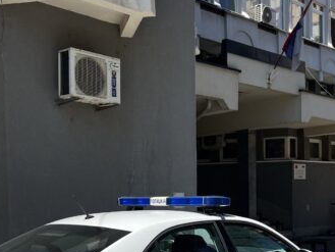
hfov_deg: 34.9
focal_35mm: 55
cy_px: 213
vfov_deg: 25.9
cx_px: 178
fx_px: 532
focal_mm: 5.7
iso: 50
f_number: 1.5
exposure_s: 1/3571
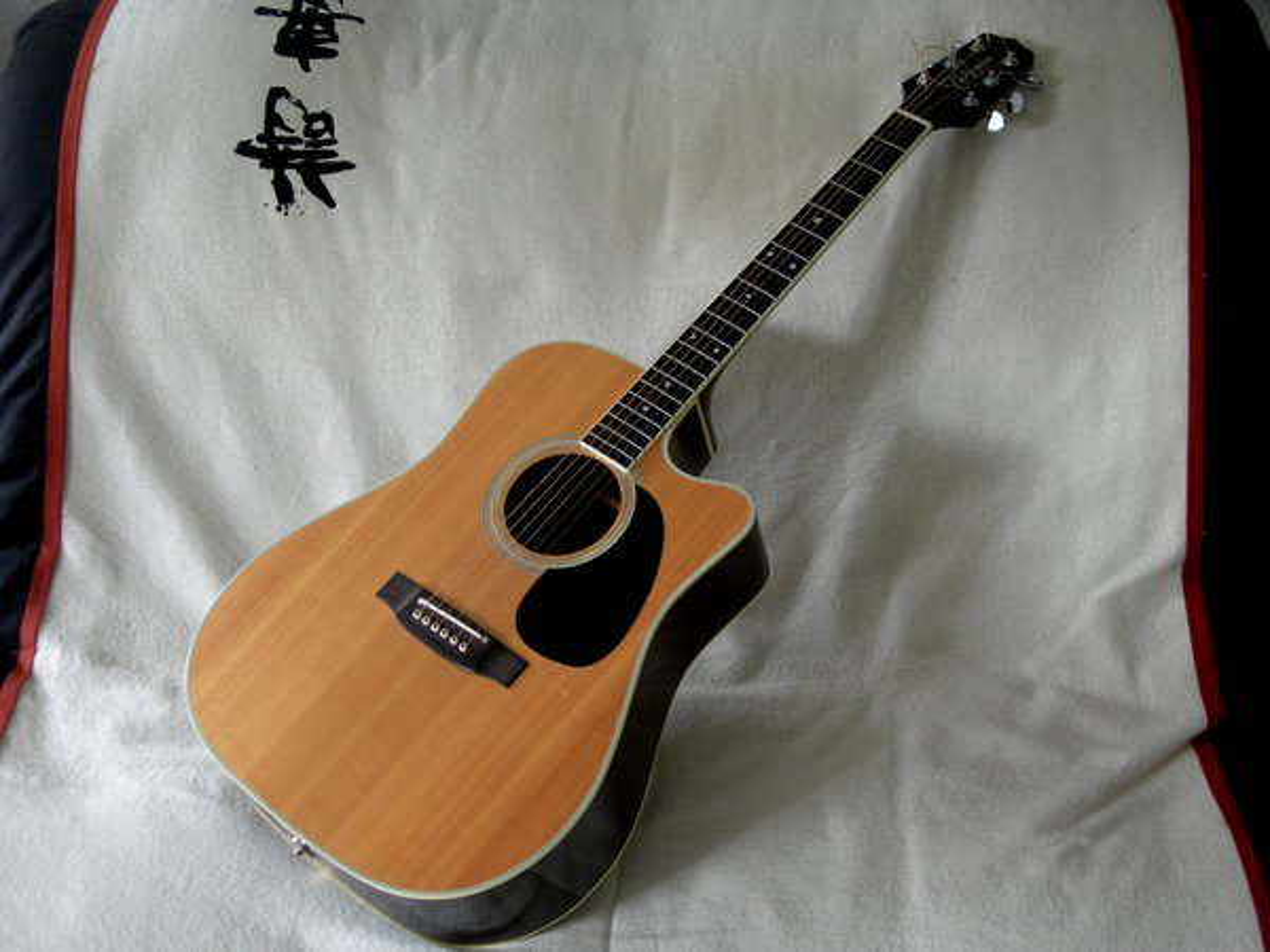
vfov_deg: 28.6
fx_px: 1871
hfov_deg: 37.5
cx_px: 635
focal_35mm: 51
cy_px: 476
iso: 66
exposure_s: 1/3.8
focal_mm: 10.6
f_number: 3.2
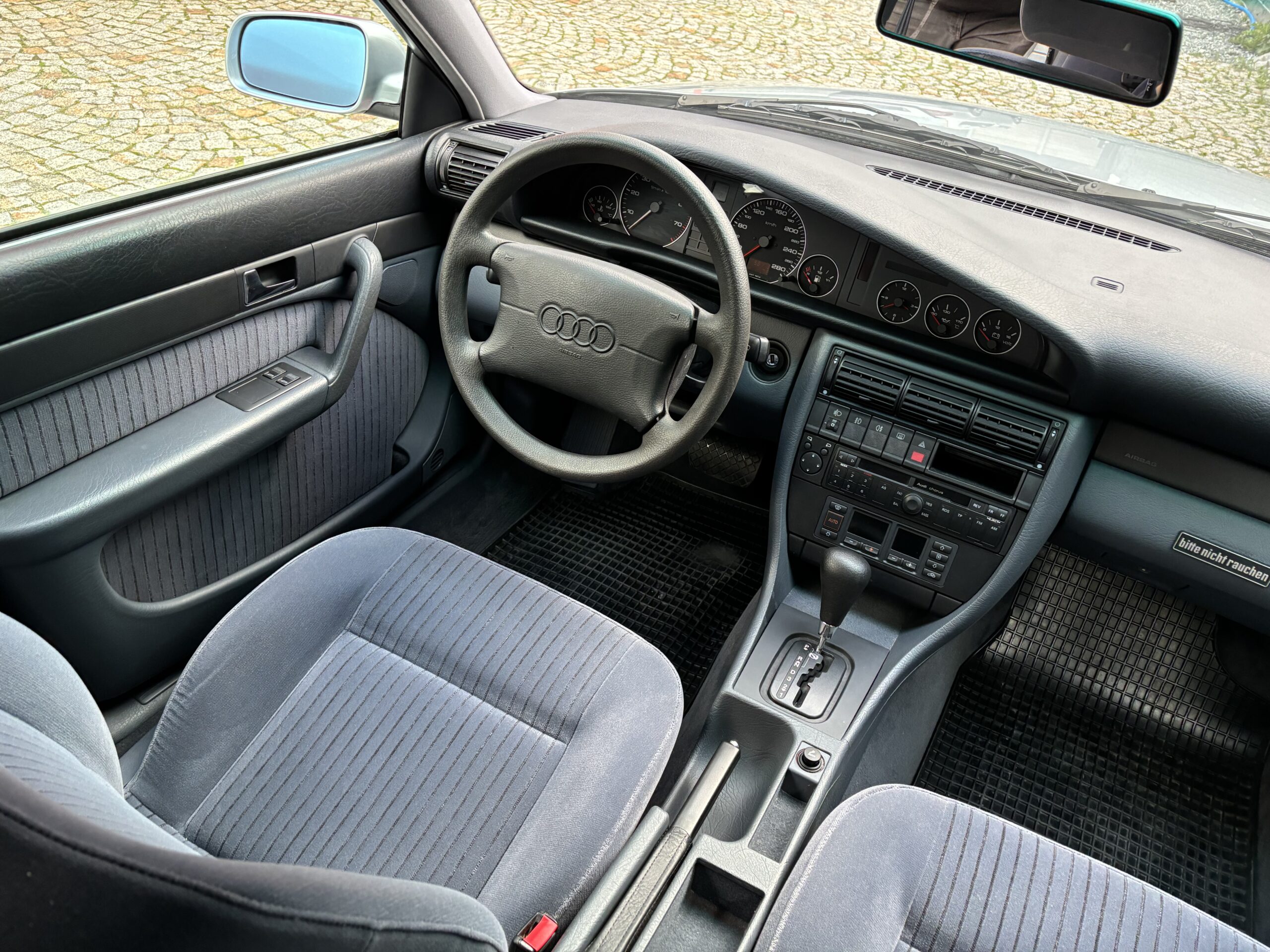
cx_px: 635
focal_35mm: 26
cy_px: 476
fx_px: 954
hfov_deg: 67.3
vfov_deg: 53.1
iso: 250
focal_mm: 5.96
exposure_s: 1/60
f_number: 1.6
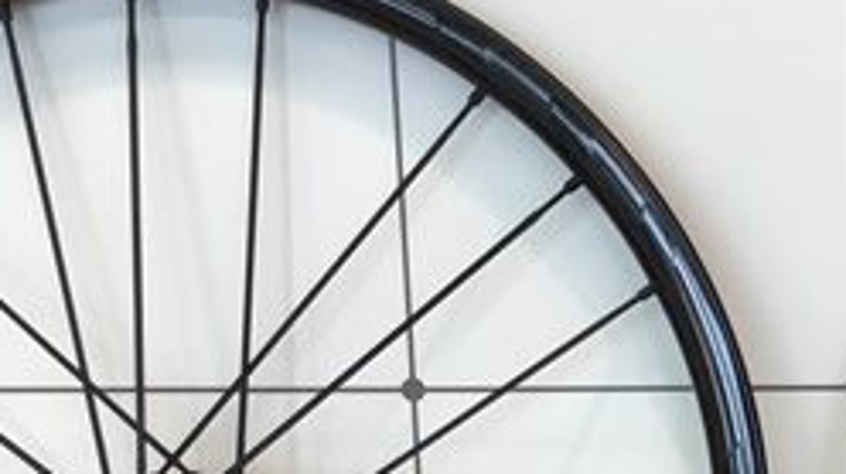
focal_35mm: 109
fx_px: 2443
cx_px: 812
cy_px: 580
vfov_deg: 10.9
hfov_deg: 19.2
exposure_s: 1/120
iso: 40
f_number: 2.4
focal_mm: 3.3
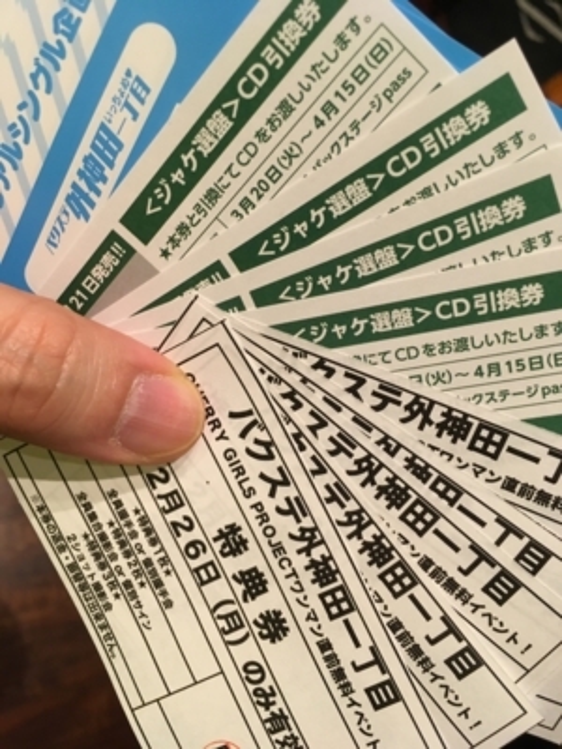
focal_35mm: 29
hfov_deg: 48.2
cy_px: 374
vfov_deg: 61.7
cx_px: 281
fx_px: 628
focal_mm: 4.15
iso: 100
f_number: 2.2
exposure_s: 1/30
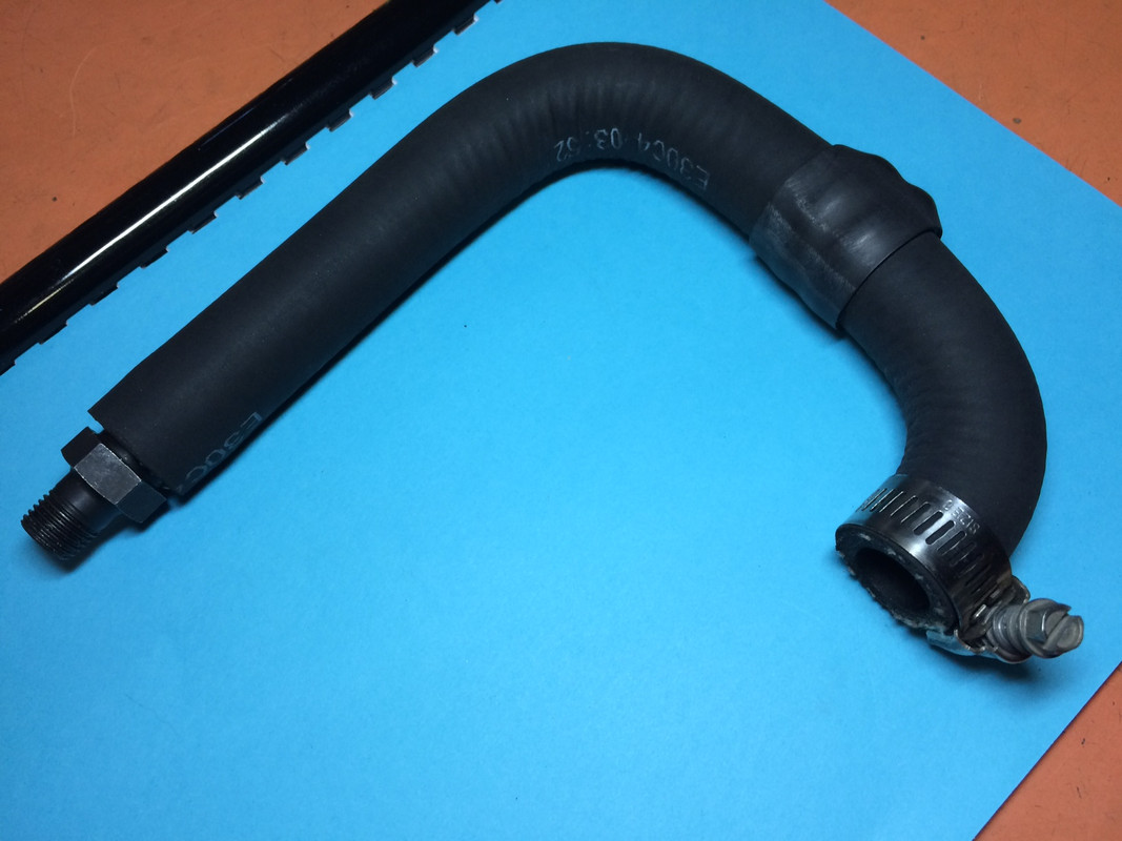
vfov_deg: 48.2
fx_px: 940
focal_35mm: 29
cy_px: 420
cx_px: 561
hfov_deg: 61.7
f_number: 2.2
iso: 40
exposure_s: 1/30
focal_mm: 4.15
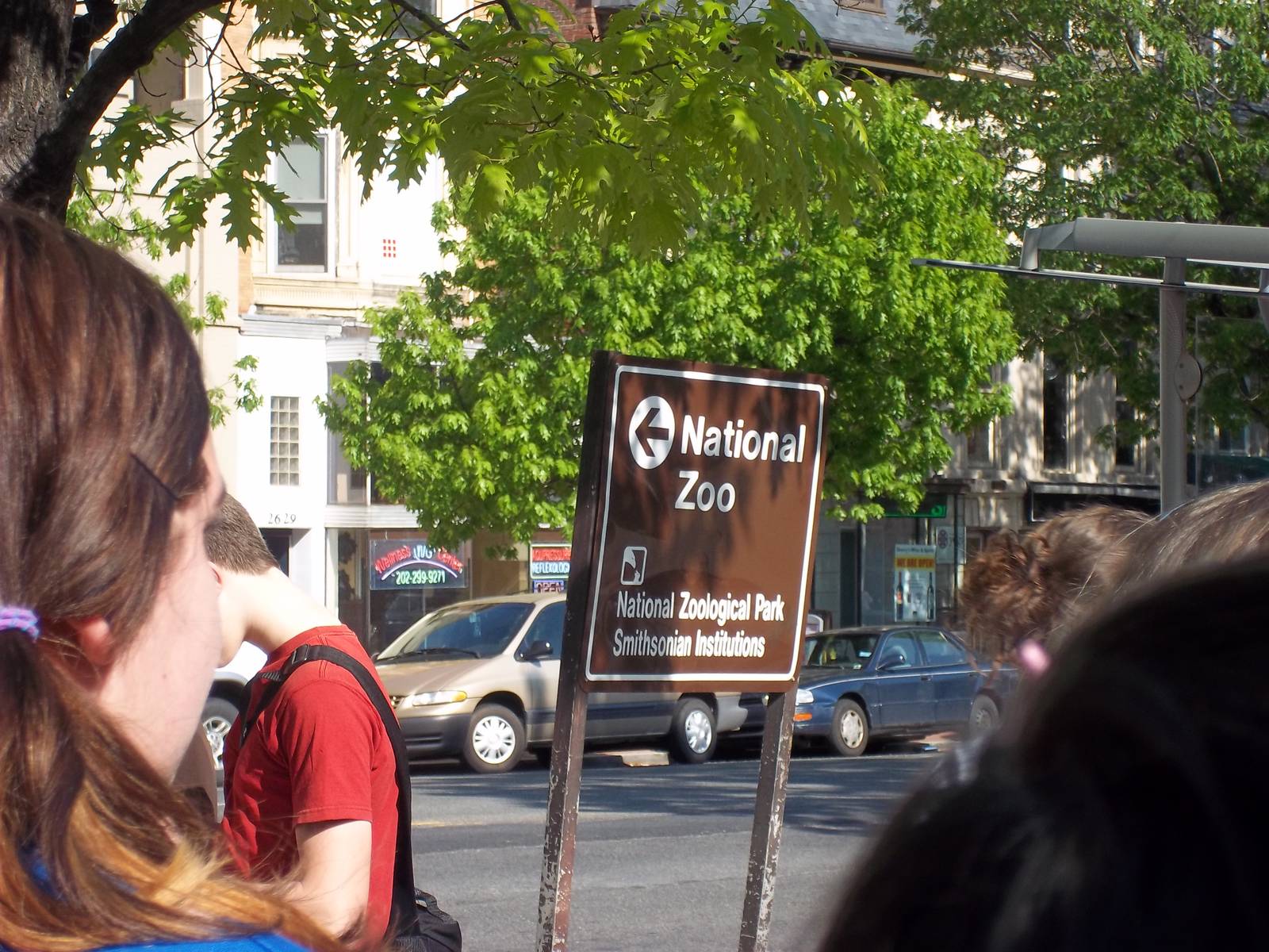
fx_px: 3959
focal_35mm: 108
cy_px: 476
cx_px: 634
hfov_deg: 18.2
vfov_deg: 13.7
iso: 80
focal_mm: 19.5
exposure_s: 1/250
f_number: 5.6
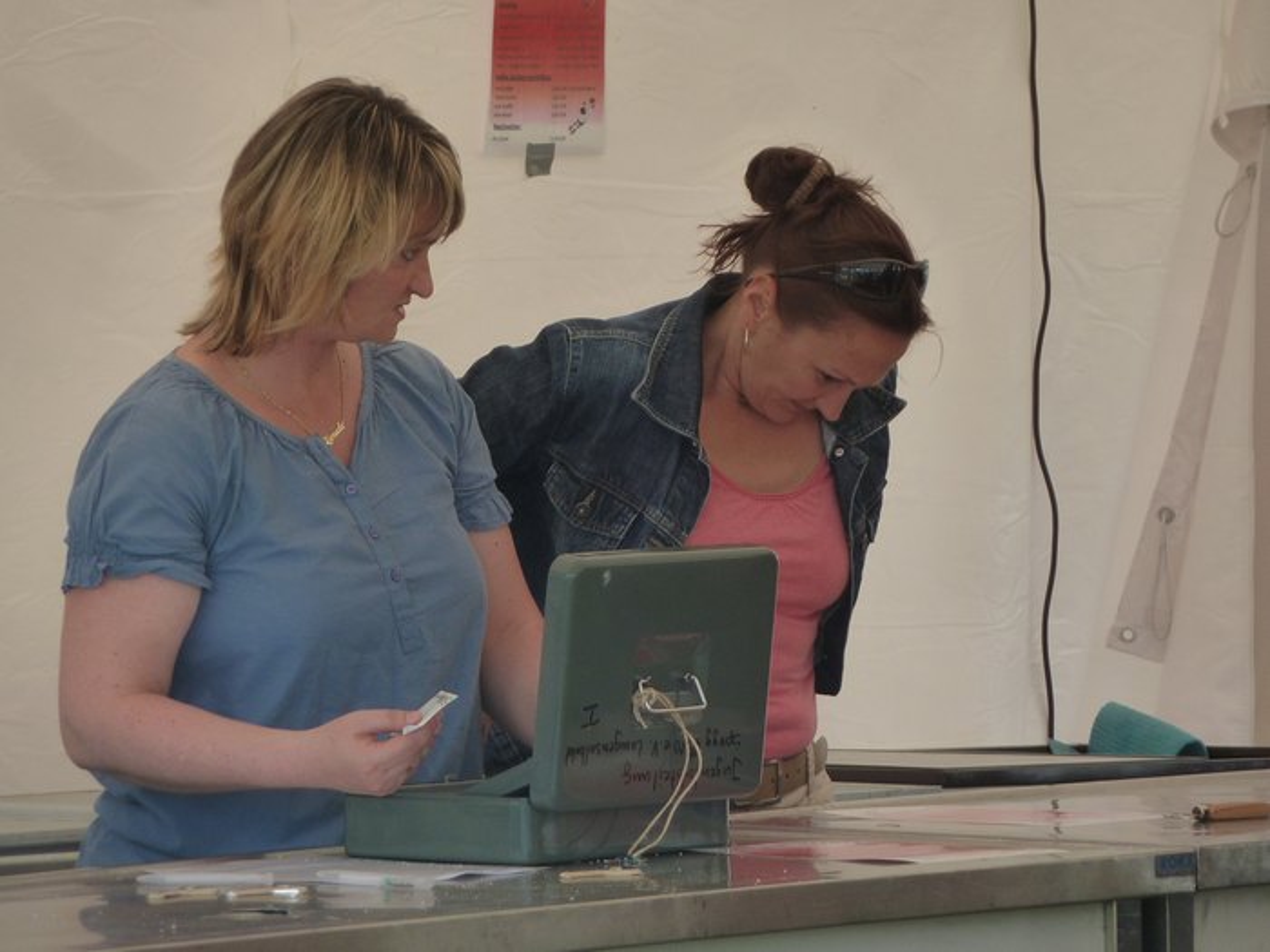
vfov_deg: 5.0
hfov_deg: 6.6
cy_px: 476
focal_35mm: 300
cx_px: 635
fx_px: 11006
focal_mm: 49.2
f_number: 4.9
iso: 125
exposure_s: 1/160
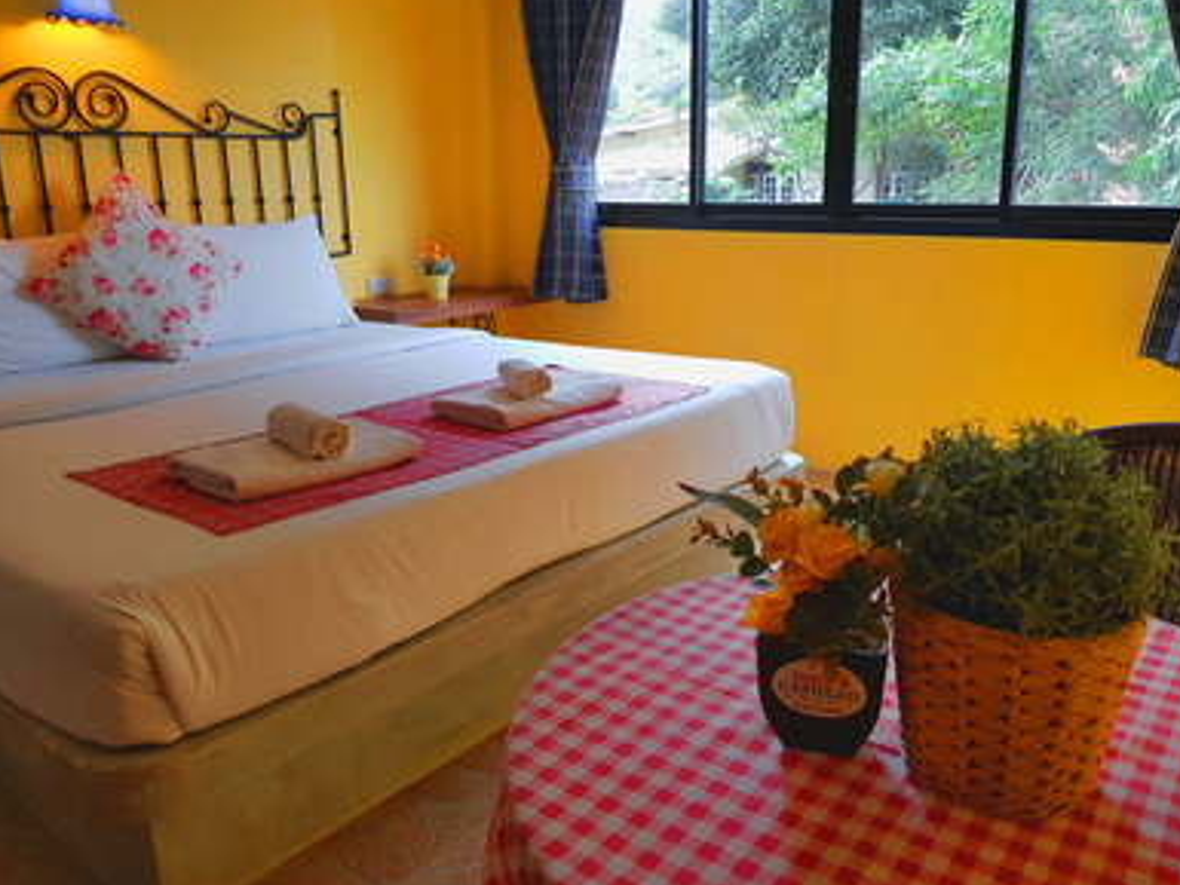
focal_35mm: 27
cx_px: 607
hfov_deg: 65.3
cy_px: 444
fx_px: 921
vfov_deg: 51.4
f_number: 1.7
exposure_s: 1/50
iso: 100
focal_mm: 4.2
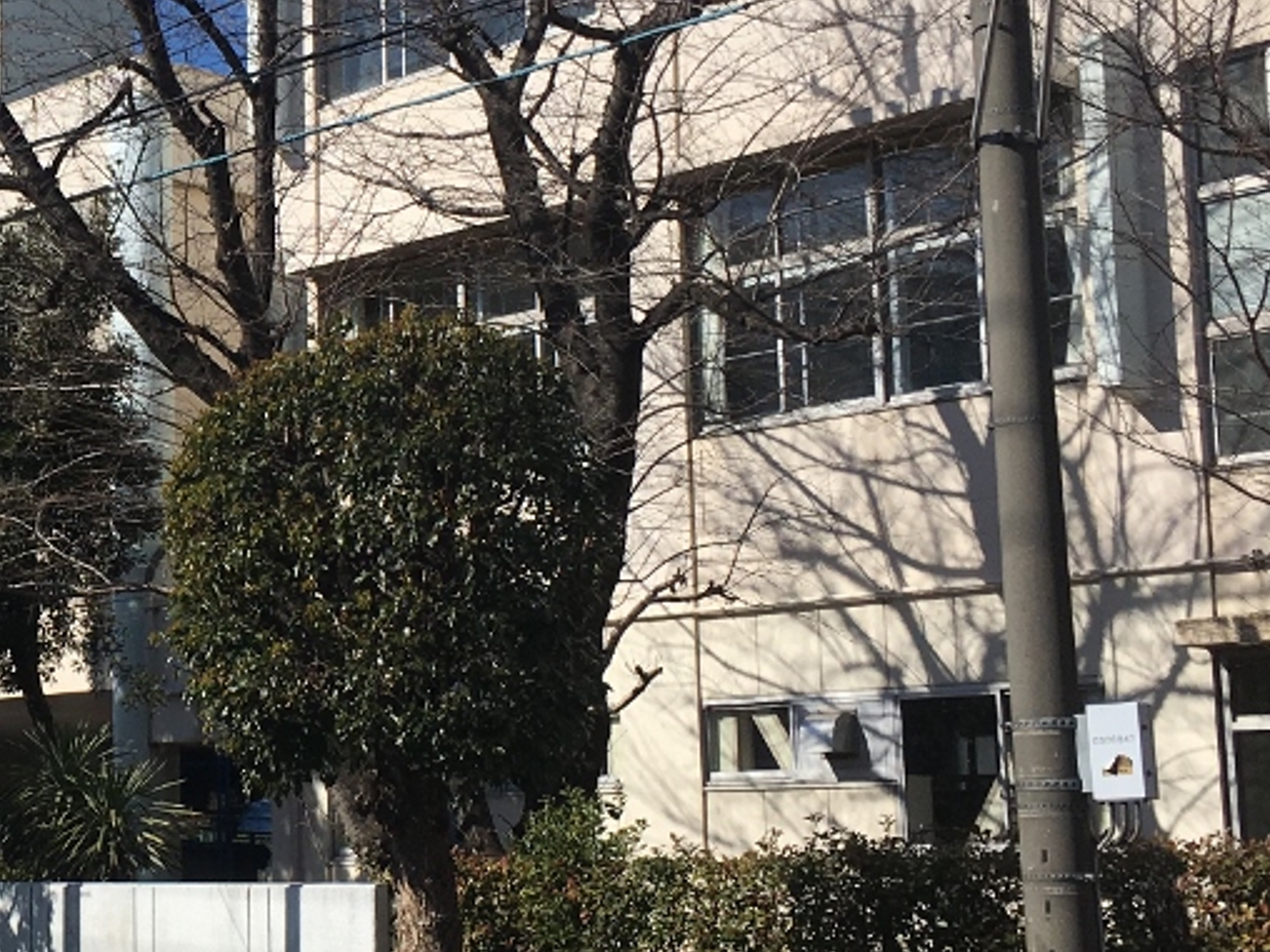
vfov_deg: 20.2
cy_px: 455
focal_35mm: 73
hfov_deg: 25.0
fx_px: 2678
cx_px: -82
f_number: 2.2
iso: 25
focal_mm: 4.15
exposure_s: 1/2959
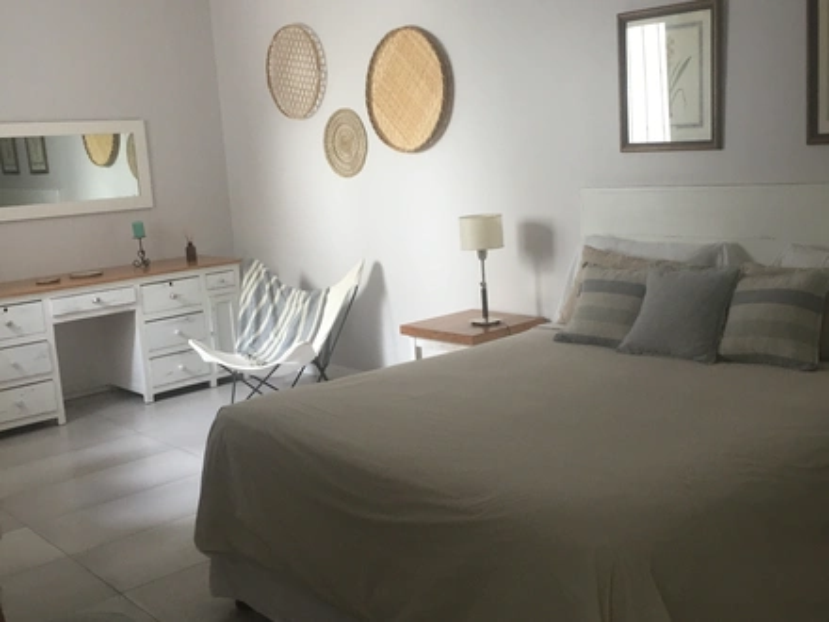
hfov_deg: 61.7
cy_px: 311
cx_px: 414
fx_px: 695
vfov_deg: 48.2
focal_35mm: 29
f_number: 2.2
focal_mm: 4.15
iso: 125
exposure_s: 1/33
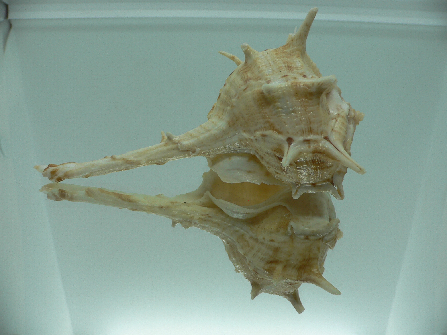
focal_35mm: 35
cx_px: 224
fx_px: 452
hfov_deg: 52.6
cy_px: 168
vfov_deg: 40.7
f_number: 2.8
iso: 80
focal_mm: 4.6
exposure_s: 1/80
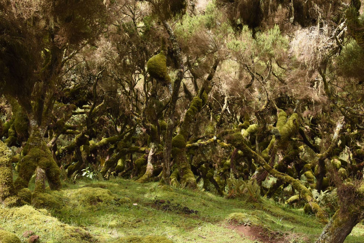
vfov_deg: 25.8
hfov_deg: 37.8
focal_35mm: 52
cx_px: 182
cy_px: 122
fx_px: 531
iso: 1000
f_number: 9
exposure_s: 1/320
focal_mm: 35
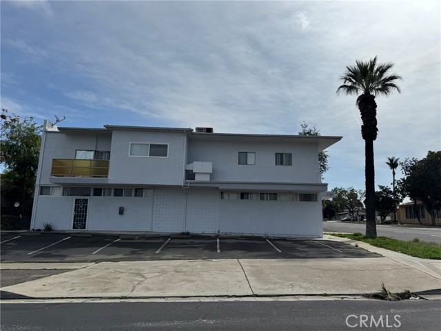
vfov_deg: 56.8
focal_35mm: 24
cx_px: 220
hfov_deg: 71.6
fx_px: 306
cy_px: 166
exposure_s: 1/12346
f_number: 1.78
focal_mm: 6.76
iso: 80
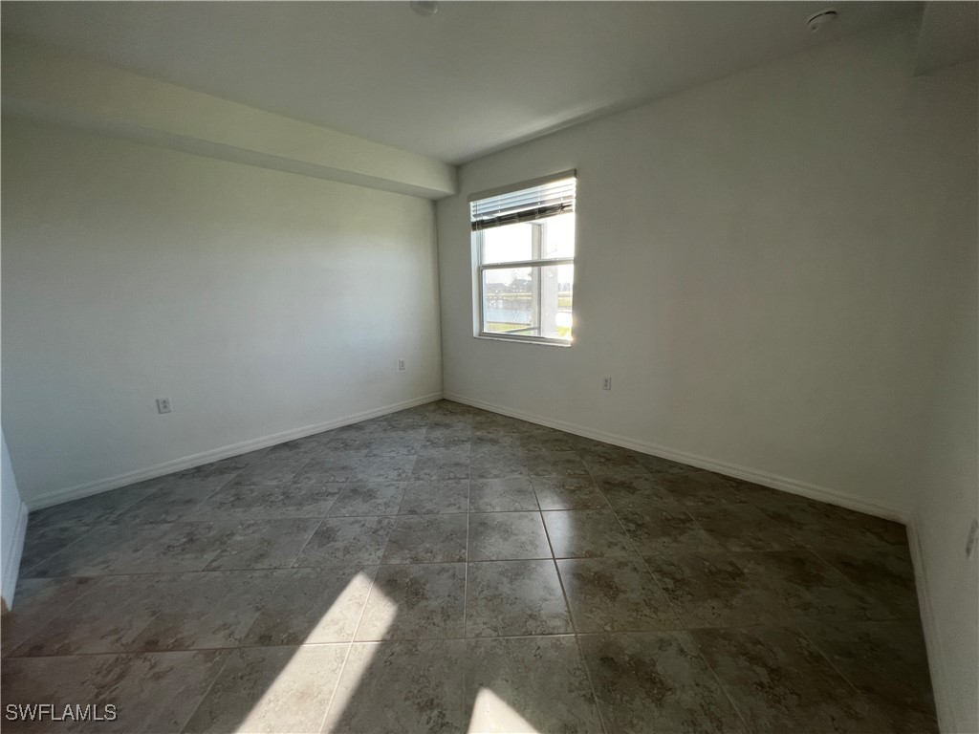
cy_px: 367
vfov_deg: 89.9
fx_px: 368
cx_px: 490
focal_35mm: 13
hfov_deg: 106.2
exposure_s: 1/120
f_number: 1.8
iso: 50
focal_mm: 1.57
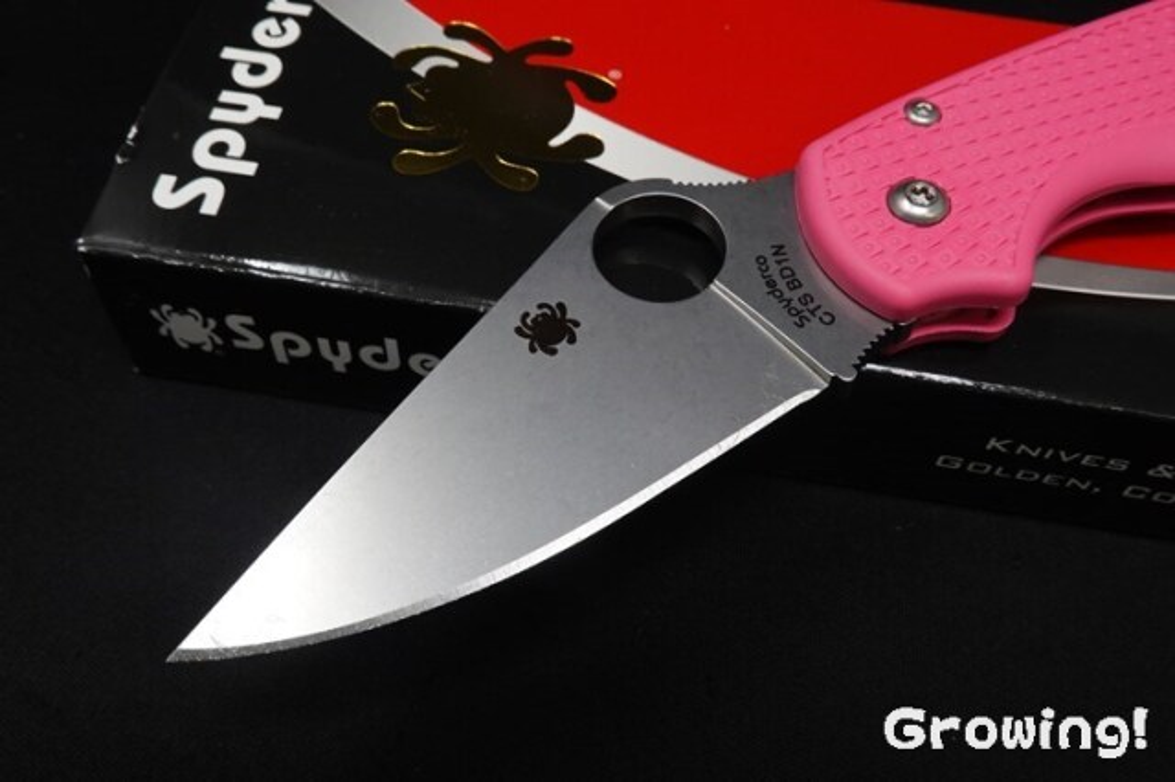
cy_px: 391
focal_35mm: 33
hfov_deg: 57.2
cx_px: 588
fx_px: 1076
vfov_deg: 39.9
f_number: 10
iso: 640
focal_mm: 12.25
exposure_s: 1/40
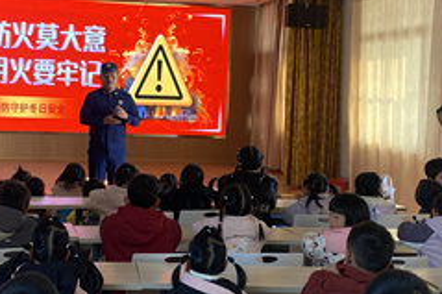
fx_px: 834
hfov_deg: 29.4
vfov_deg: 20.0
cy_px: 120
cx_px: 141
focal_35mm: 68
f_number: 1.8
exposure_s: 1/81
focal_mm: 4.25
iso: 125
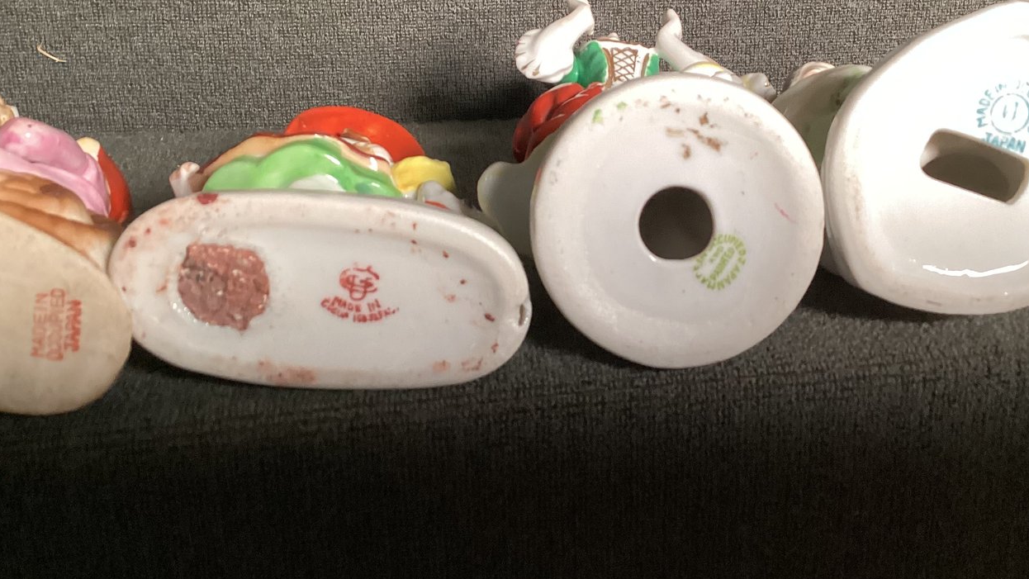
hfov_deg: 49.1
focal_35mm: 41
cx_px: 621
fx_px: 1119
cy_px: 214
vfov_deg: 28.9
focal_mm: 3.3
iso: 200
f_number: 2.4
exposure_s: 1/60
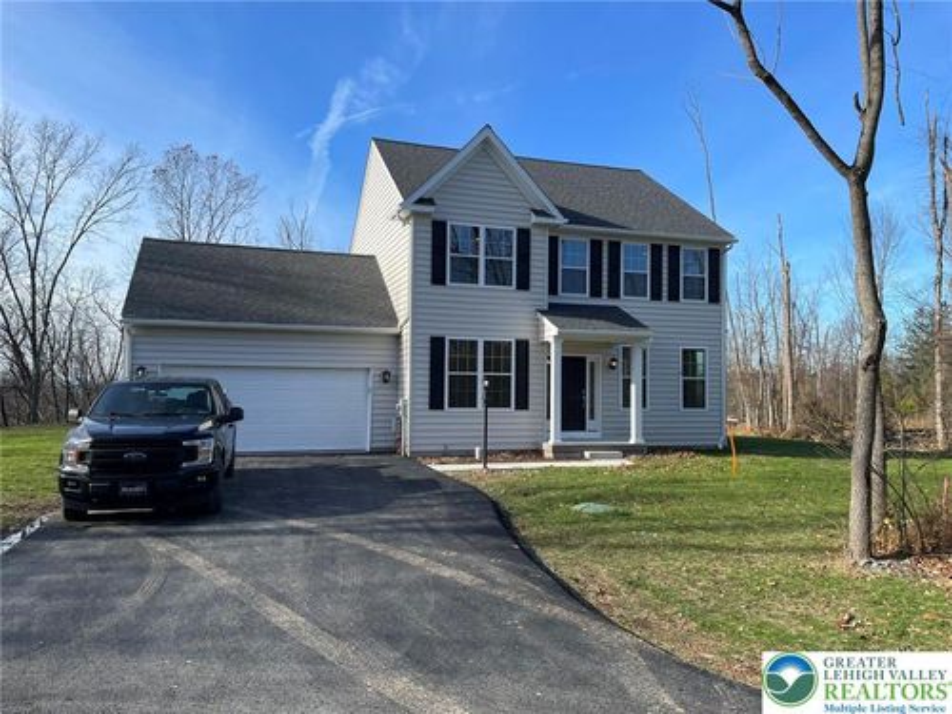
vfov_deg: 53.1
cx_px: 476
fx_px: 715
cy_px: 357
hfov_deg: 67.3
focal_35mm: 26
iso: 50
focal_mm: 4.2
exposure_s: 1/2353
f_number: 1.6
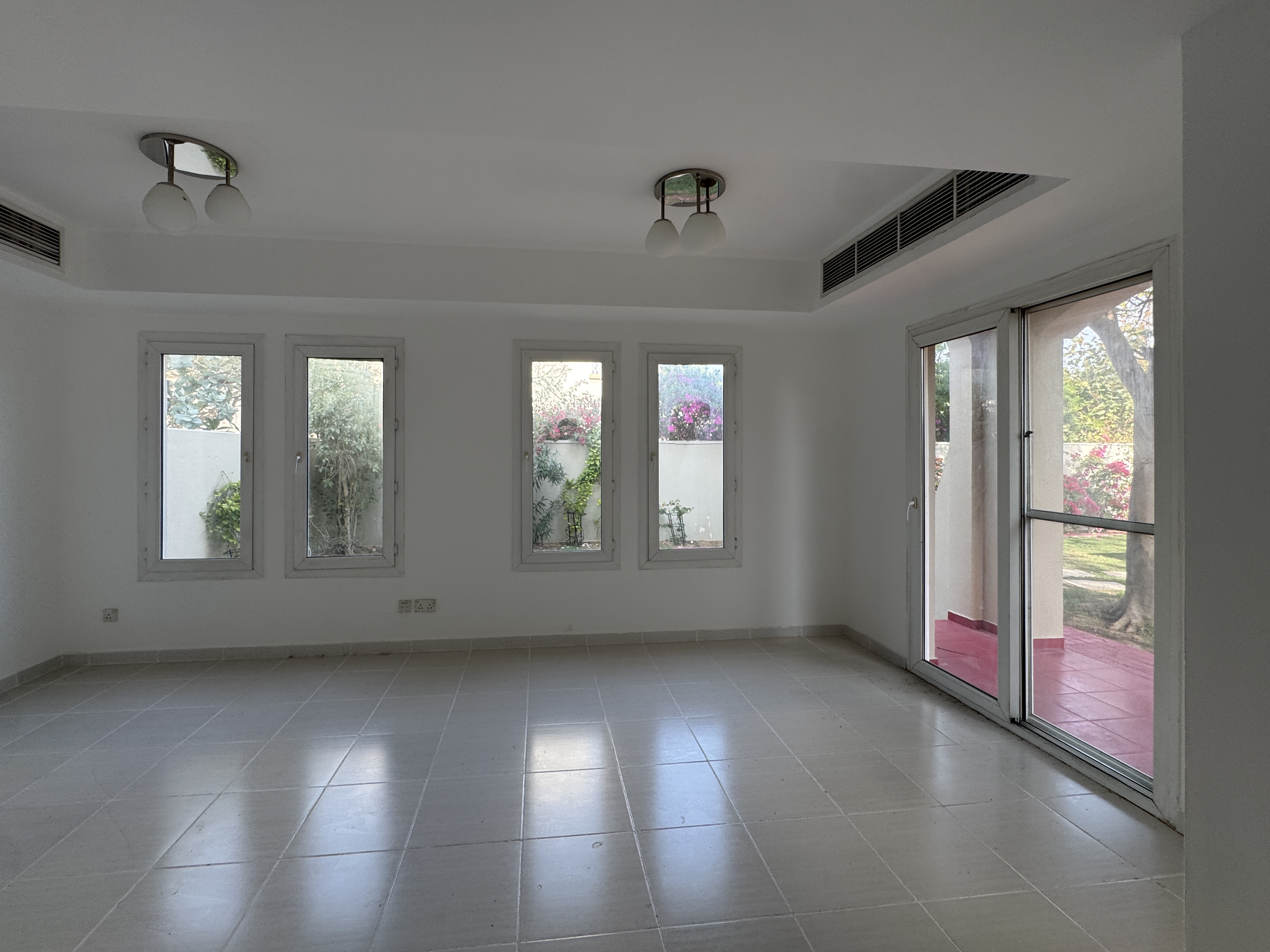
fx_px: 550
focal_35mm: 15
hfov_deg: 98.1
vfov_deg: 81.7
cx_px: 600
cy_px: 452
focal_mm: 2.22
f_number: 2.2
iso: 40
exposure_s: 1/110
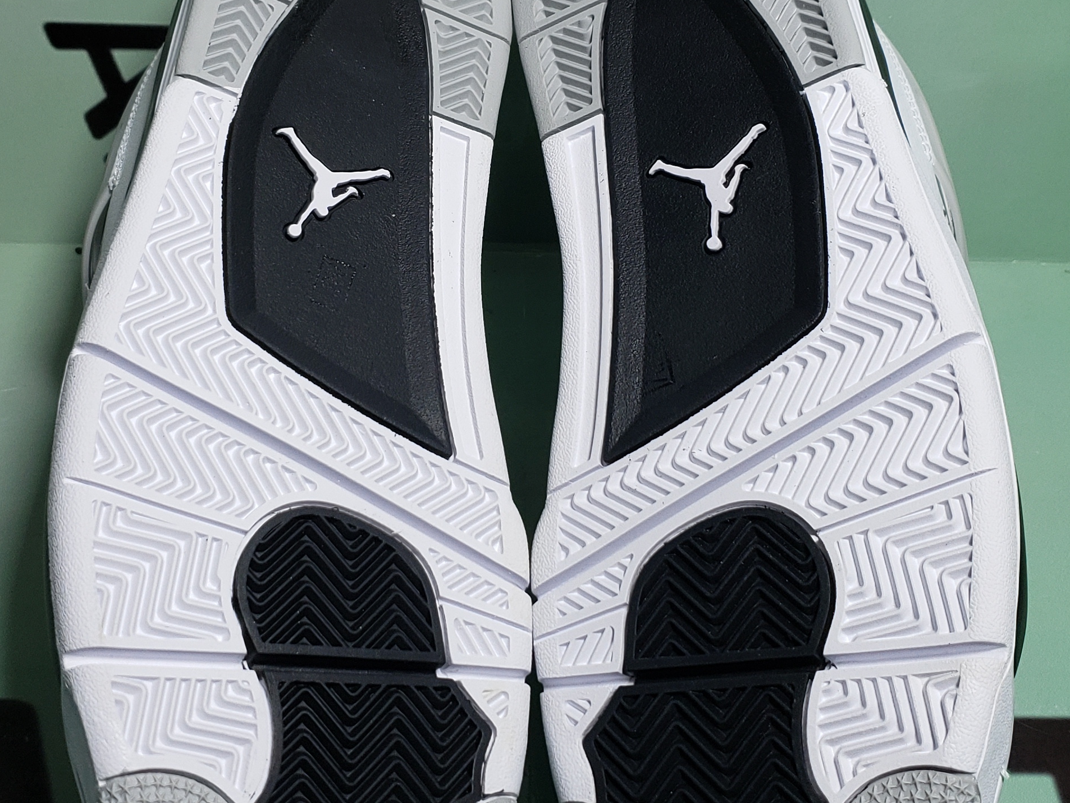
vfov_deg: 26.5
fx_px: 1700
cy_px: 308
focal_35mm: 55
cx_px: 526
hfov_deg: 34.9
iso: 50
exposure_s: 1/471
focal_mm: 4.3
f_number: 1.5
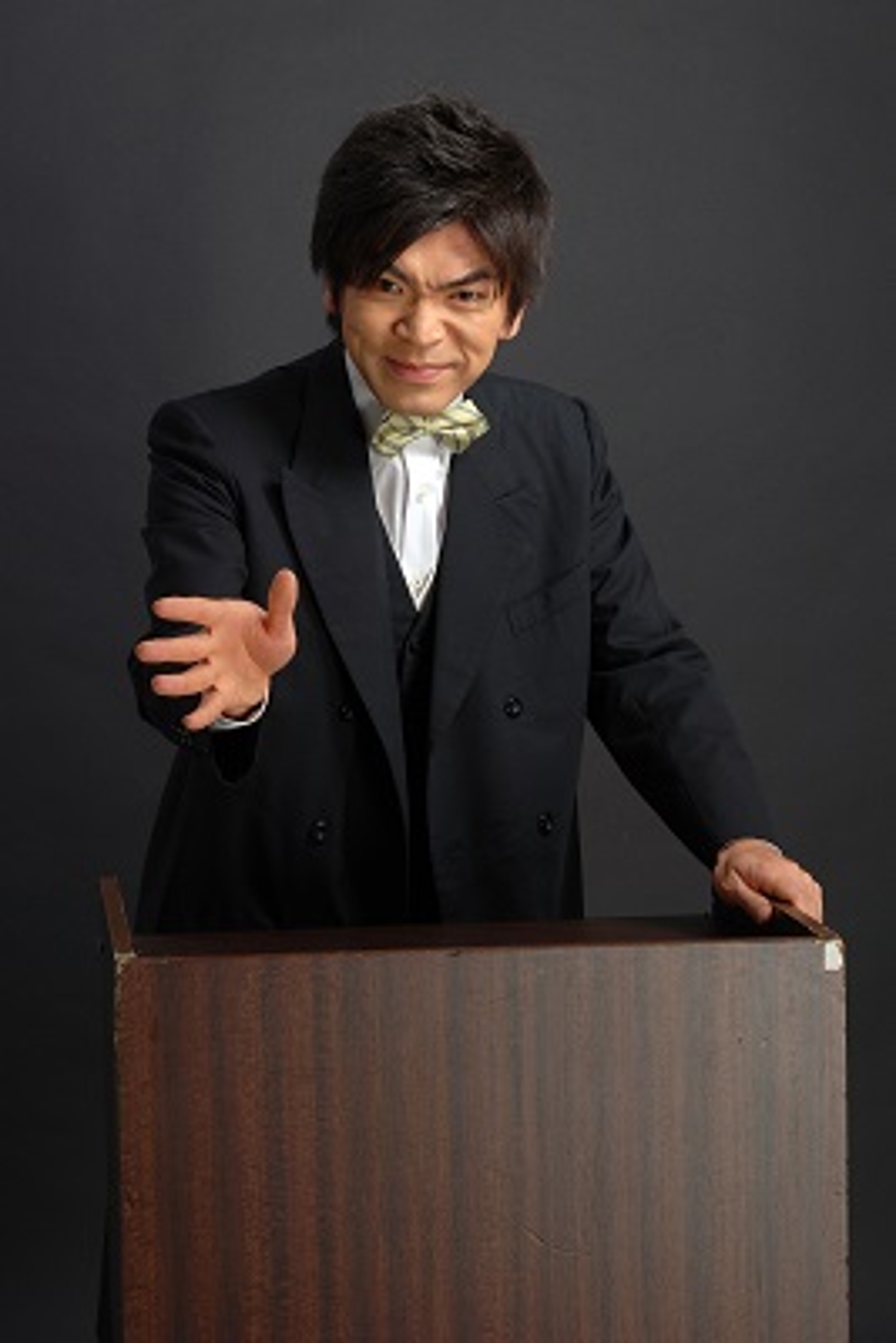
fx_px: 3245
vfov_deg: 23.4
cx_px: 448
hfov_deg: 15.7
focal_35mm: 87
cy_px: 672
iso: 125
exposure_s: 1/100
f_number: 8
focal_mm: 58
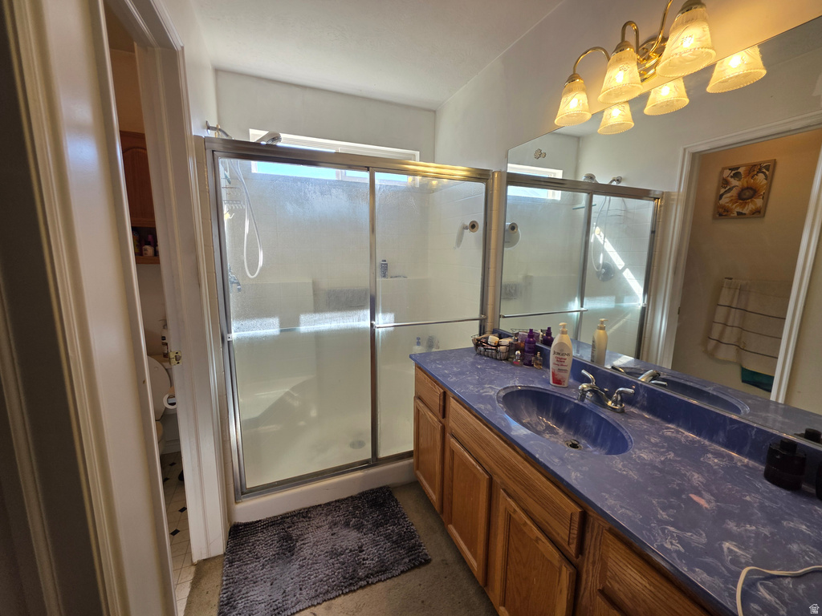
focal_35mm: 13
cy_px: 308
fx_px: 309
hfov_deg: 106.2
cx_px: 411
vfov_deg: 89.9
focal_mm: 2.2
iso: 40
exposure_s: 1/120
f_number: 1.9
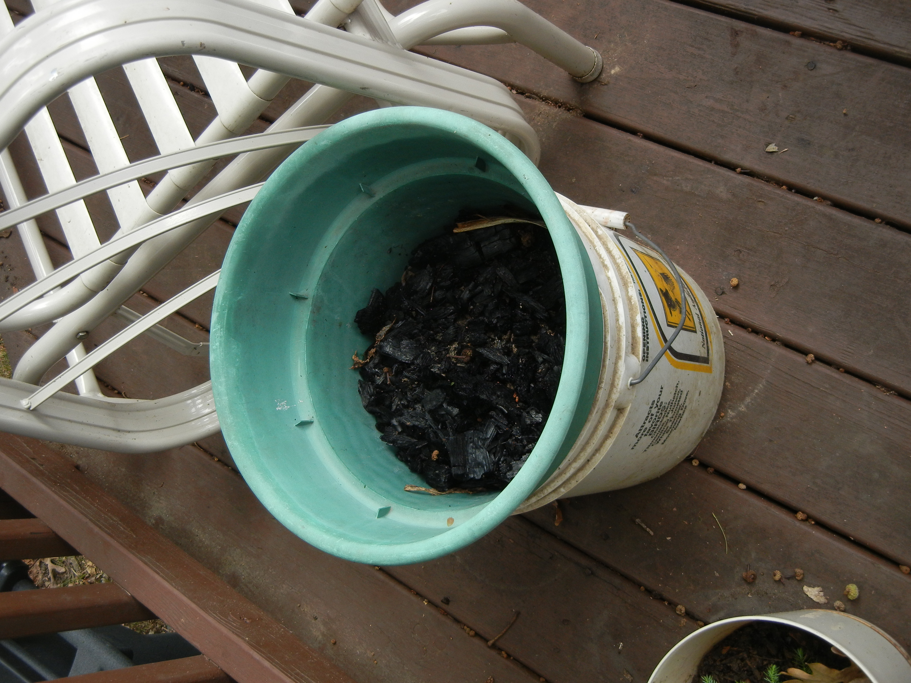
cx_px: 456
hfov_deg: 42.1
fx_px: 1184
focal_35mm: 45
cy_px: 342
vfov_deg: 32.2
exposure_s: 1/152
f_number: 3.8
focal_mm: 8.1
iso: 160
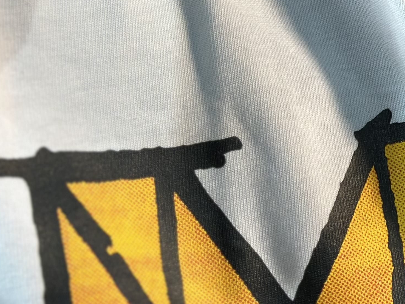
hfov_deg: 14.4
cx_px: 540
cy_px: 34
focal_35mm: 131
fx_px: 1533
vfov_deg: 11.3
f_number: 1.78
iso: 80
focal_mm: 6.86
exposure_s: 1/100
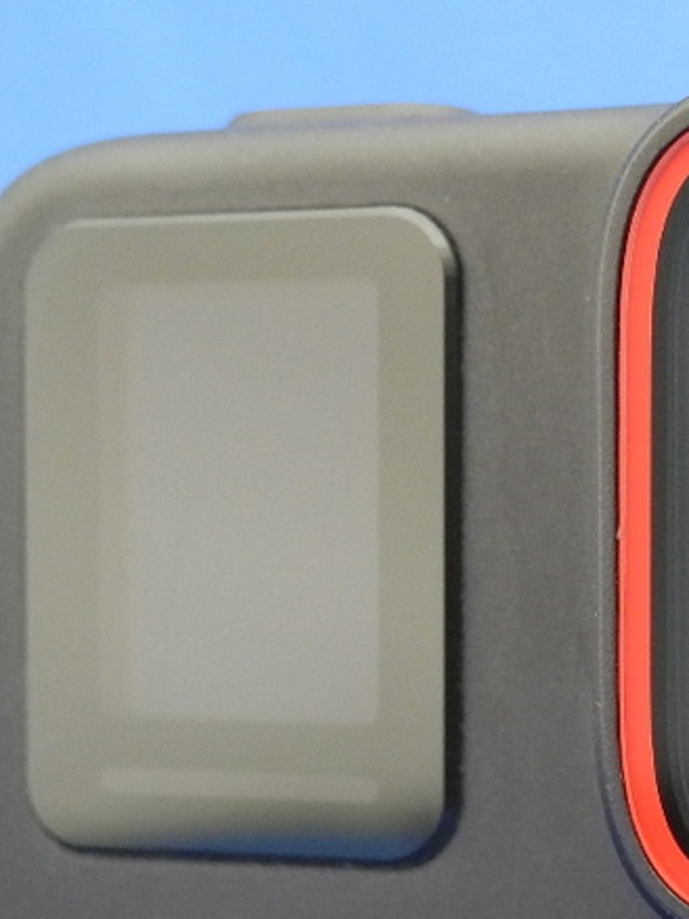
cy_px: 695
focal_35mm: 112
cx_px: 689
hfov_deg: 13.0
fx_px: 2974
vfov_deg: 17.5
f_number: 3.2
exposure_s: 1/20
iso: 400
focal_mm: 8.8
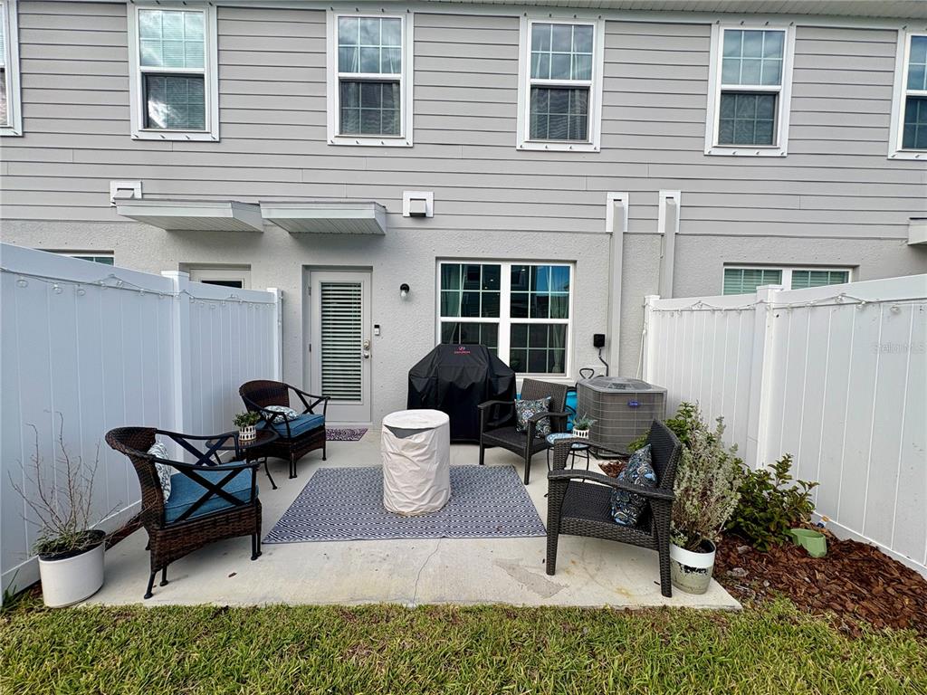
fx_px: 375
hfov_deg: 102.1
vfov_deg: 85.7
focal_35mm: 14
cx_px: 464
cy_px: 348
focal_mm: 2.22
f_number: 2.2
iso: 40
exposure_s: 1/858
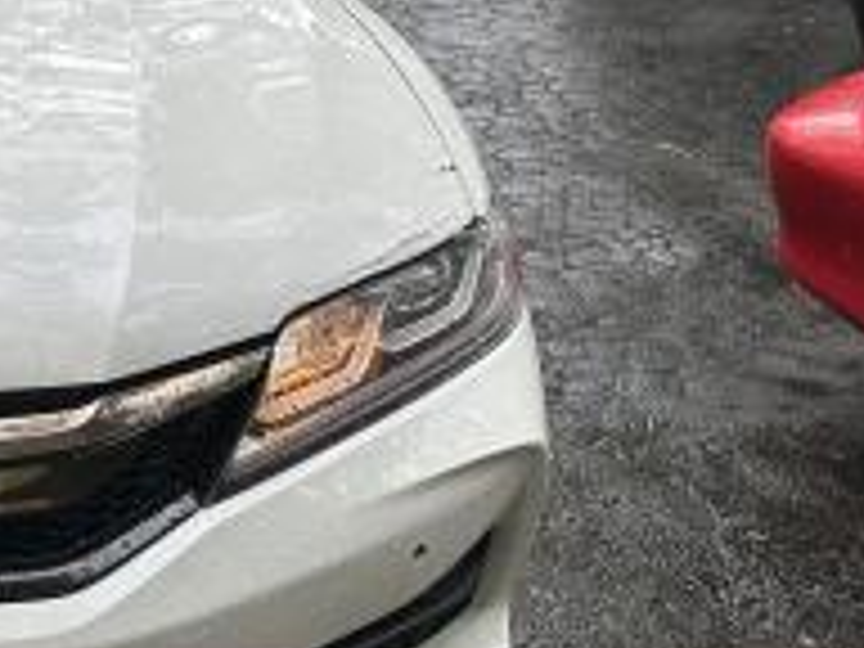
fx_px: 1572
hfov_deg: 27.5
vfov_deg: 23.3
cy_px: 338
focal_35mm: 63
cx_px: -140
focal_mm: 6.86
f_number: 1.78
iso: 80
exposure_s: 1/521
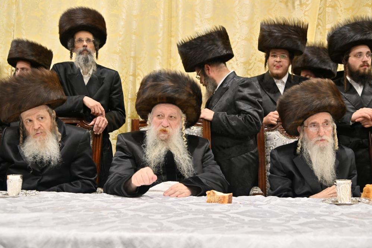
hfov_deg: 53.1
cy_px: 124
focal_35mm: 36
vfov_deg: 36.9
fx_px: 372
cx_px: 185
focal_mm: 35
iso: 800
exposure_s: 1/125
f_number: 4
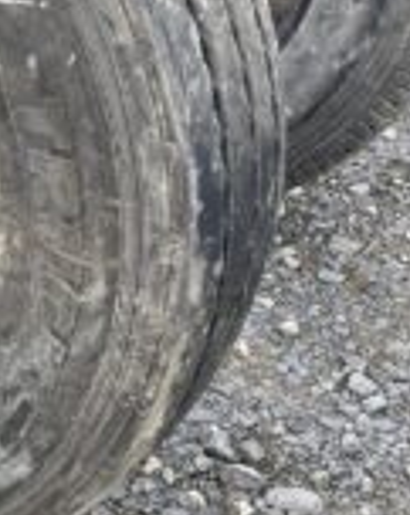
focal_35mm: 72
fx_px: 1095
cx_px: -203
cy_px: 151
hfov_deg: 18.7
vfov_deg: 26.2
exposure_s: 1/267
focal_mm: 4.25
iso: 32
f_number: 1.8
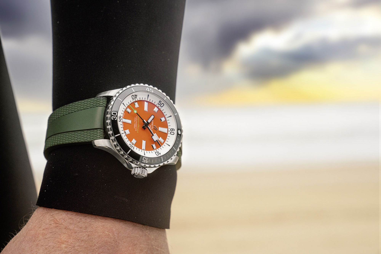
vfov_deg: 19.5
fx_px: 741
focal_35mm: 70
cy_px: 127
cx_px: 190
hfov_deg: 28.8
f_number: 8
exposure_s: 1/640
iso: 250
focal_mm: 70
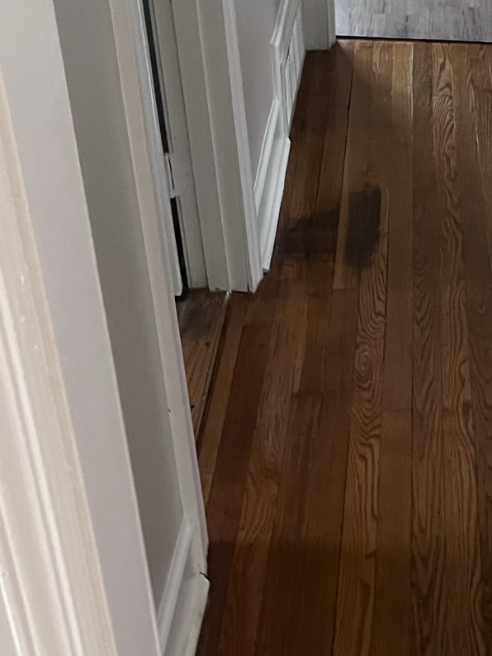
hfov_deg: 20.9
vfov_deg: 28.7
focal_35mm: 67
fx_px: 1270
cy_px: 451
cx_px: 537
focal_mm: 5.7
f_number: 1.5
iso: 500
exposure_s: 1/49
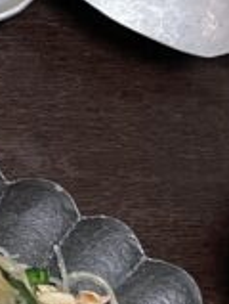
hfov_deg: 7.0
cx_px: -670
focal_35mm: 167
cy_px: 103
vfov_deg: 11.8
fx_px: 1467
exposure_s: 1/57
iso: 125
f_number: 1.6
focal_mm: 4.2
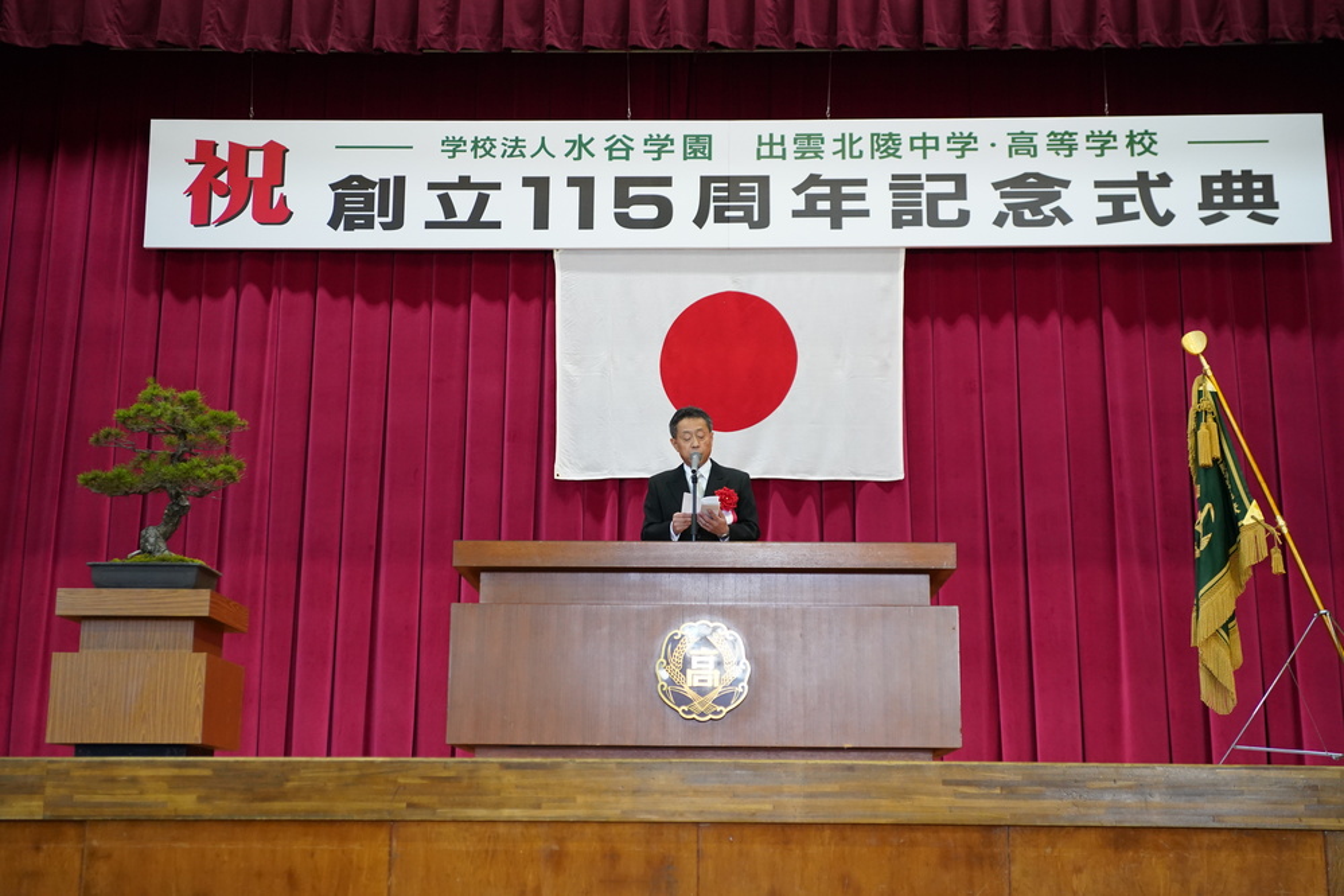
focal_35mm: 50
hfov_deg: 39.6
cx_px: 672
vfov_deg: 27.0
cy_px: 448
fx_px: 1867
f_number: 2.8
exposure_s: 1/250
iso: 3200
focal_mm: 50
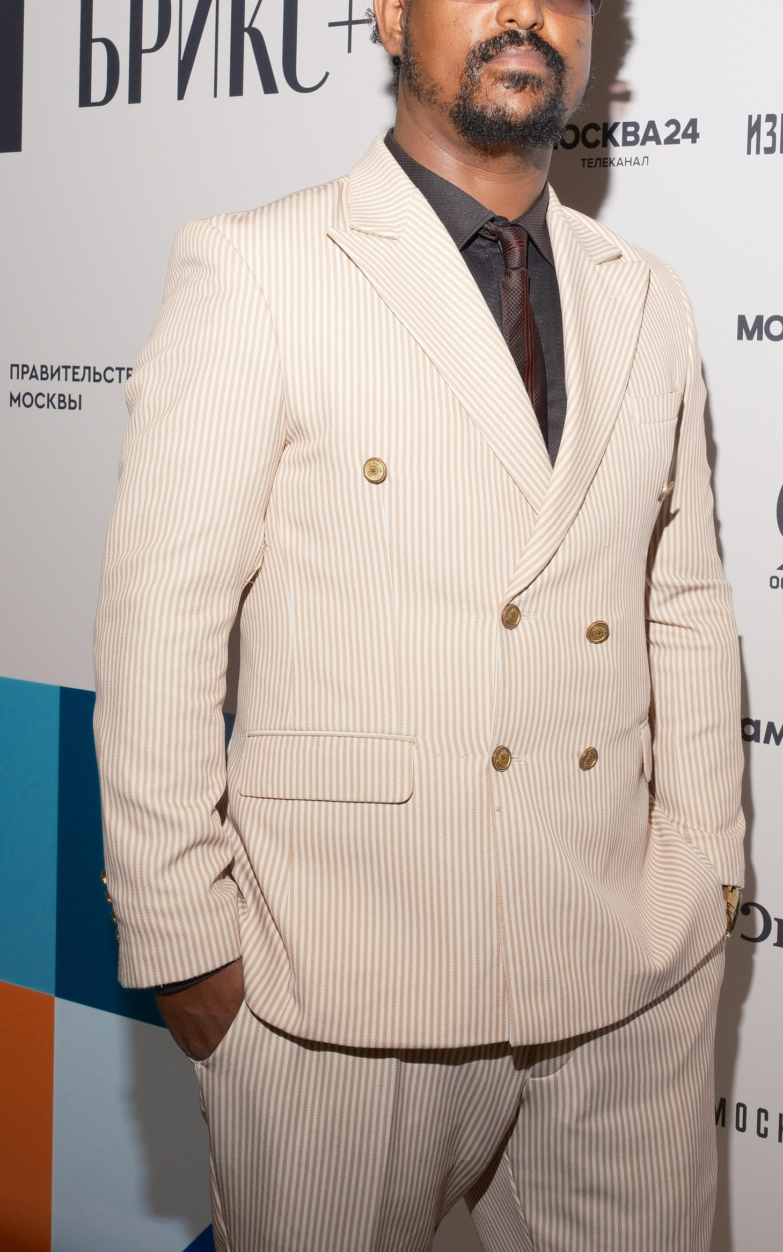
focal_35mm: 57
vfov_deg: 35.5
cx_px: 422
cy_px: 482
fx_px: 1946
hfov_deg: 22.7
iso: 400
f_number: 7.1
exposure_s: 1/125
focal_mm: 22.6
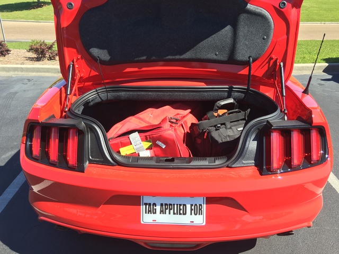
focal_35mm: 29
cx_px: 170
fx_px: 284
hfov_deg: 61.7
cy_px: 127
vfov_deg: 48.2
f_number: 2.2
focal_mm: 4.15
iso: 25
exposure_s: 1/484
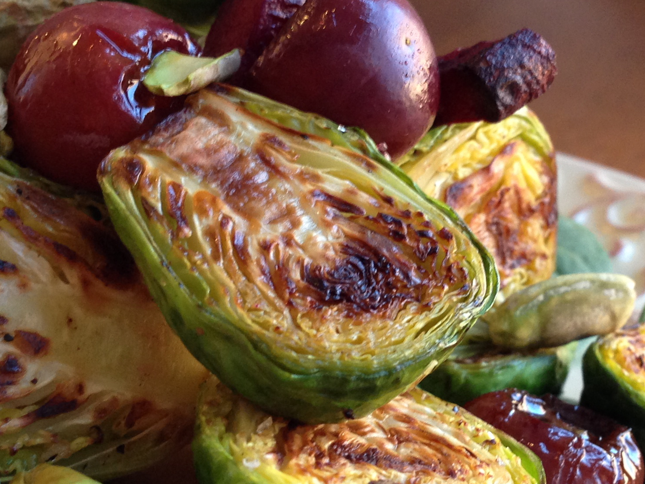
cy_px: 271
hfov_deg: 26.6
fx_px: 1360
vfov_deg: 20.2
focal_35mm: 73
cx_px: 418
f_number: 2.4
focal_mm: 4.13
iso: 125
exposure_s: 1/20
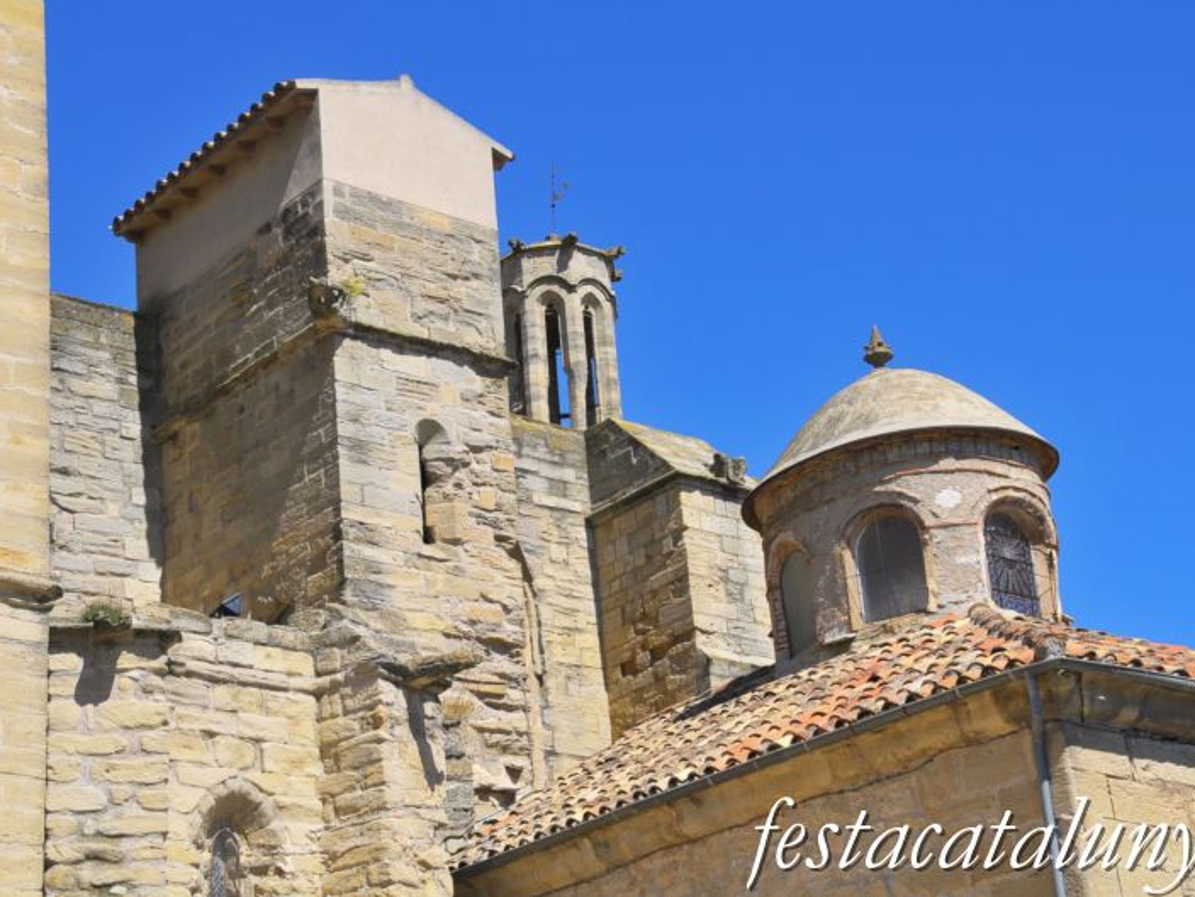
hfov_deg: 27.0
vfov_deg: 20.4
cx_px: 582
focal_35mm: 72
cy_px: 448
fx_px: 2486
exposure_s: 1/400
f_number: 10
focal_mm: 44
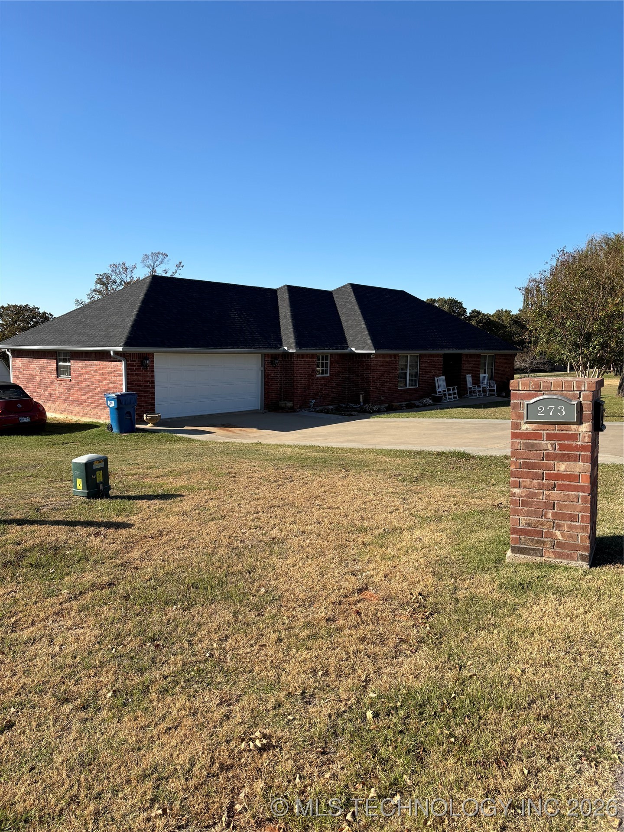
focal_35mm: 26
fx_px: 625
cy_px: 416
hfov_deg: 53.1
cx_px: 312
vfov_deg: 67.3
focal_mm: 5.96
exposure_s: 1/2778
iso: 50
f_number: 1.6
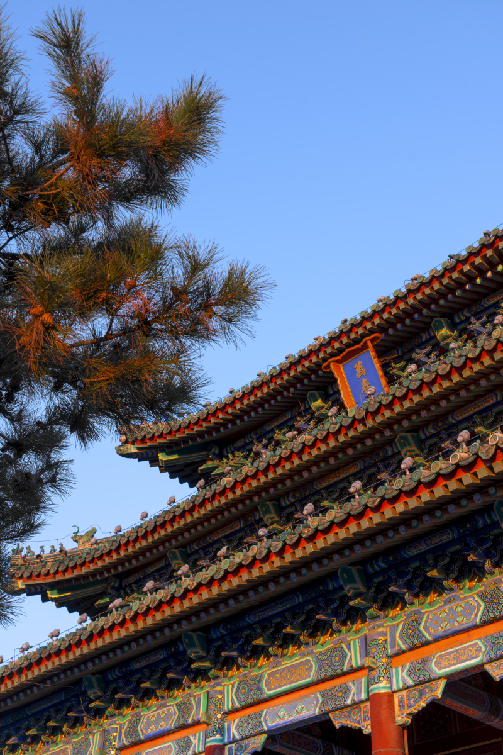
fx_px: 964
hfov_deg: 29.2
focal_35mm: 46
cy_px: 378
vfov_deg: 42.7
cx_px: 252
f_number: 8
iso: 100
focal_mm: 46
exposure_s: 1/30
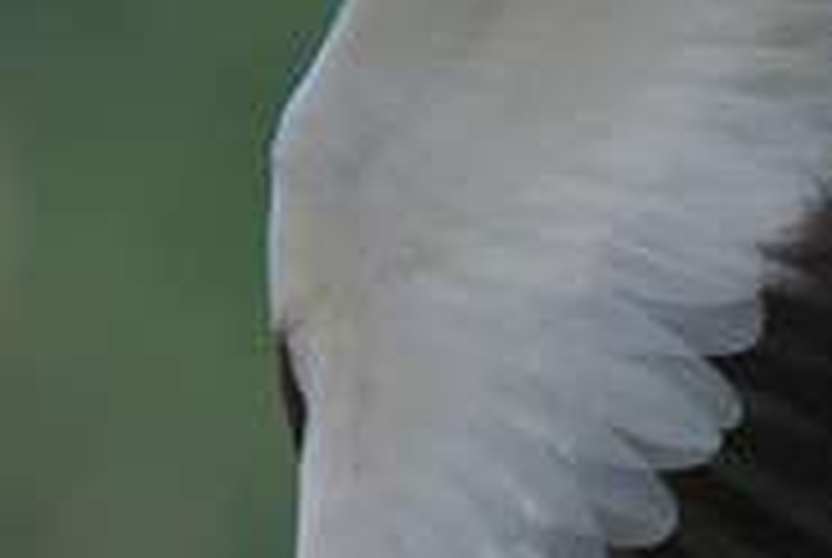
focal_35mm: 4858
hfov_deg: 0.4
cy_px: 284
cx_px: -648
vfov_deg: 0.3
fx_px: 112452
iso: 560
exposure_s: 1/2500
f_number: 8
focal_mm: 500
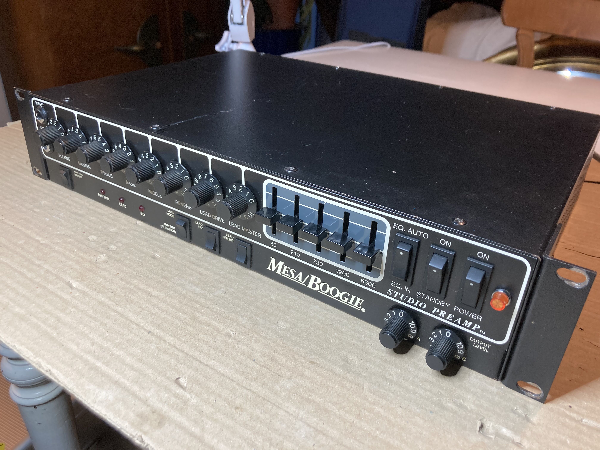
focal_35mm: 28
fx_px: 485
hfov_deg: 63.4
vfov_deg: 49.7
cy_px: 225
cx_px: 300
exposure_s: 1/60
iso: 100
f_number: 1.8
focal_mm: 3.99
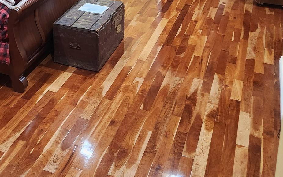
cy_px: -42
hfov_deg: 36.2
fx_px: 416
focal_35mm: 54
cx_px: 54
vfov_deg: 22.0
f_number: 1.8
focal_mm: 5.4
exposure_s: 1/120
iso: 640
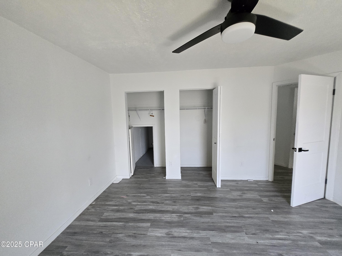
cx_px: 171
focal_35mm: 13
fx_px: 128
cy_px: 128
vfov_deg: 89.9
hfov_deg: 106.2
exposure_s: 1/60
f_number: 2.2
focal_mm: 1.7
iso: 320
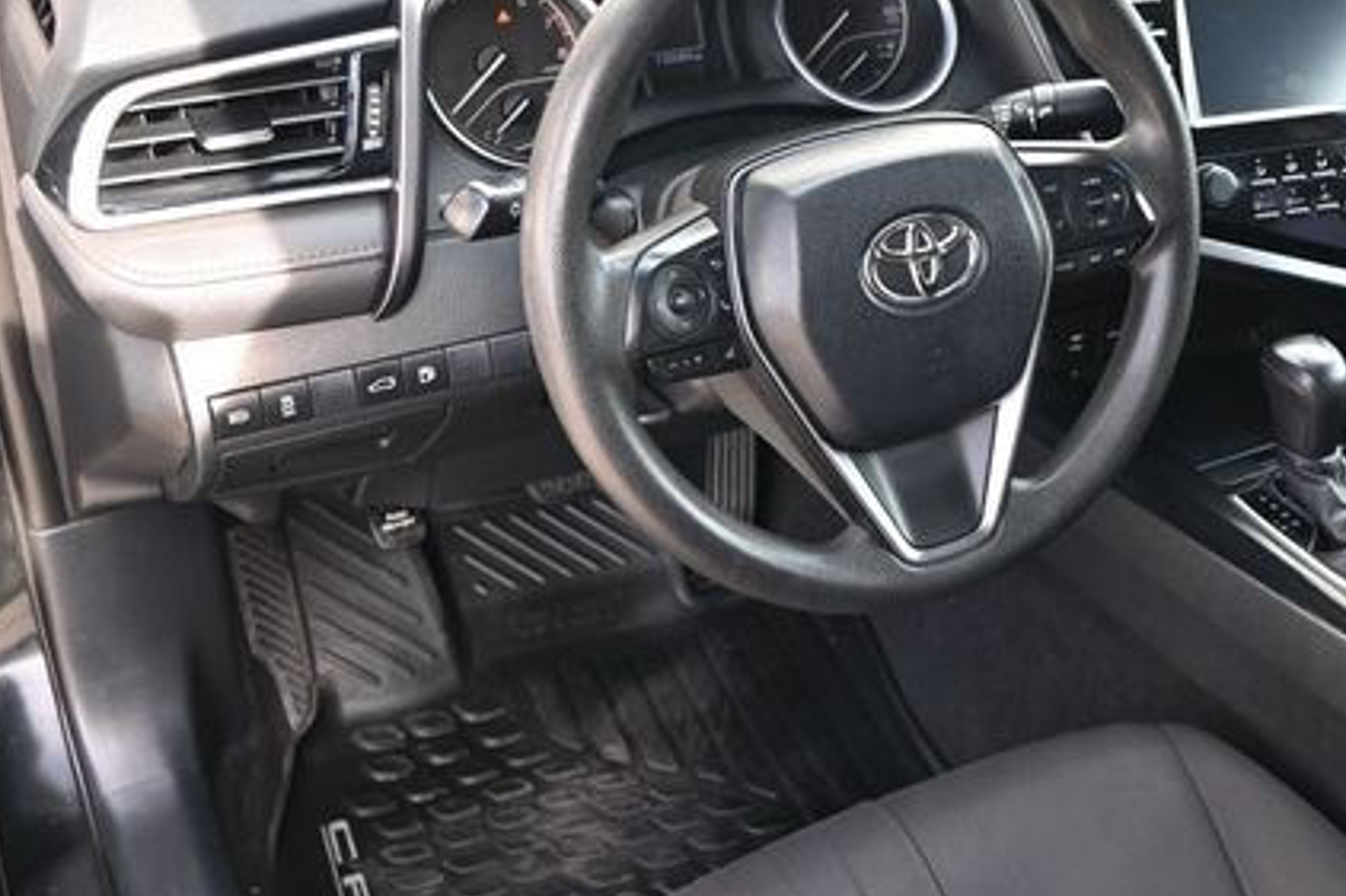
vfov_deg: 30.2
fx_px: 1659
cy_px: 364
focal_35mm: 44
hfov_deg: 42.8
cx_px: 1005
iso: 640
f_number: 3.8
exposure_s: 1/125
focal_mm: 19.5
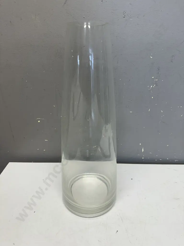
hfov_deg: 56.8
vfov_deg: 71.6
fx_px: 170
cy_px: 123
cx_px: 92
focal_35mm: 24
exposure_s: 1/100
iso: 80
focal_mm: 6.86
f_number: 1.78
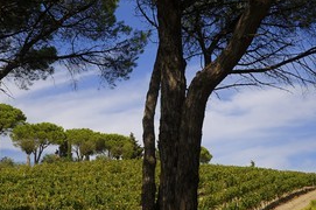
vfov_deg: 22.9
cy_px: 104
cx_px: 132
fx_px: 517
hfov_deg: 33.9
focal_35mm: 59
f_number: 13
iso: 200
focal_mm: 38
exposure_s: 1/160
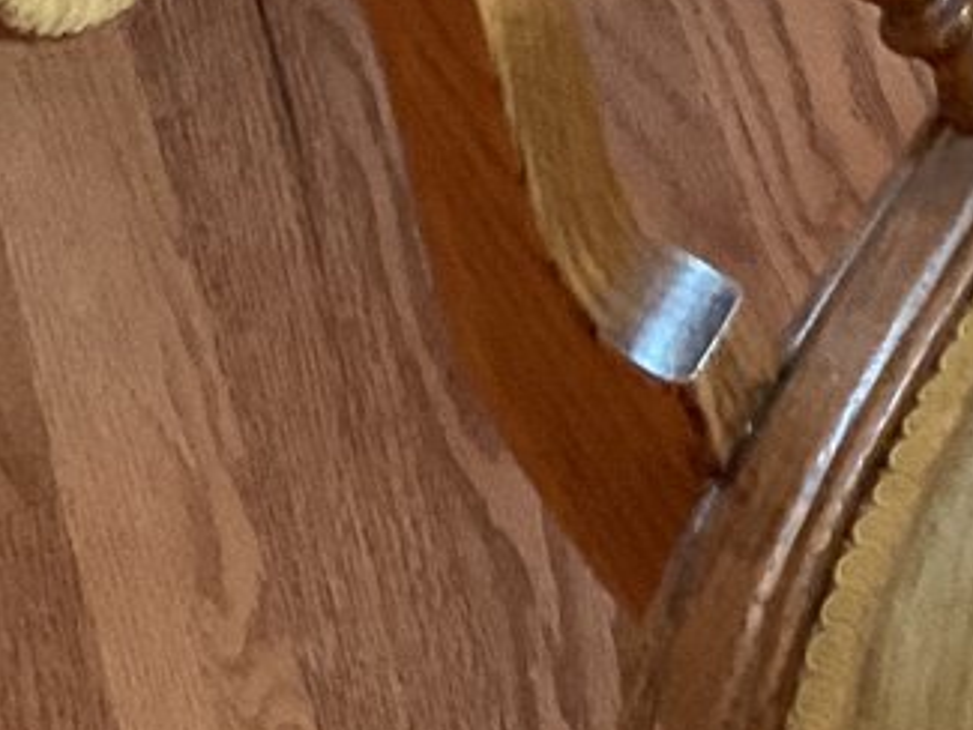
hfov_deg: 12.3
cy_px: -115
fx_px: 3796
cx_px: 2160
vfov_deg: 10.8
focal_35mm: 135
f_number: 1.8
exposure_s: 1/40
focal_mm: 3
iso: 320
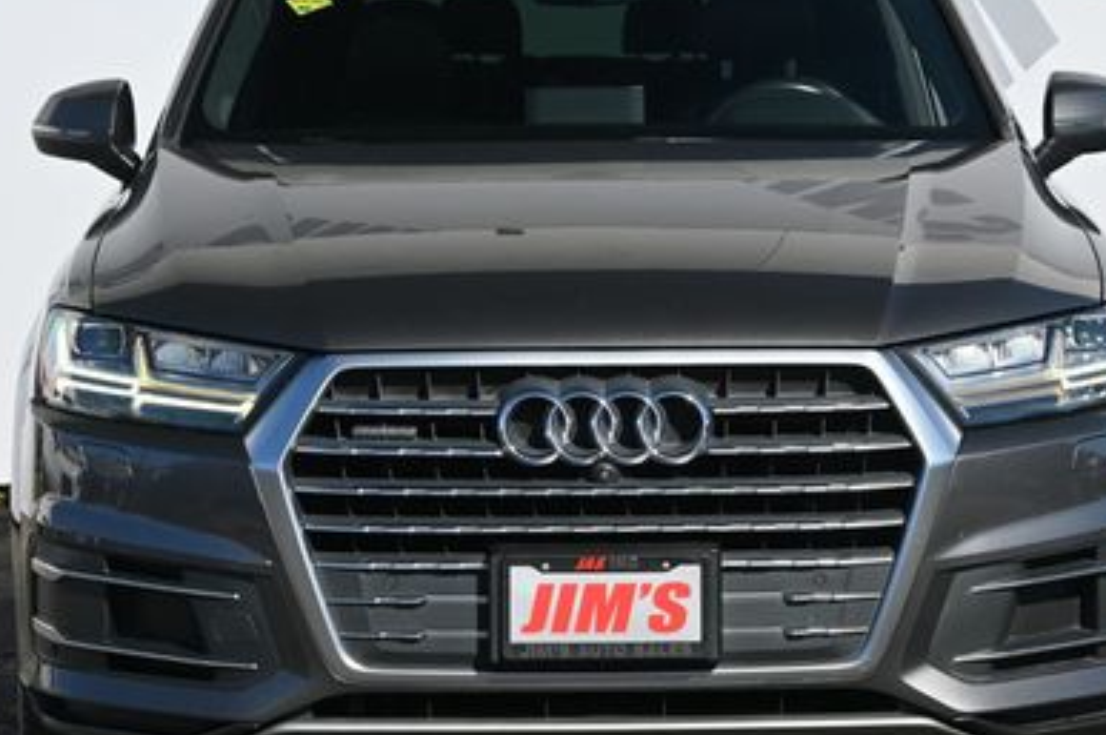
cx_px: 597
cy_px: 345
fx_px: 3651
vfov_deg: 11.5
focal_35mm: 119
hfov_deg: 17.2
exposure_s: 1/250
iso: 100
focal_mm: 48
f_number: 6
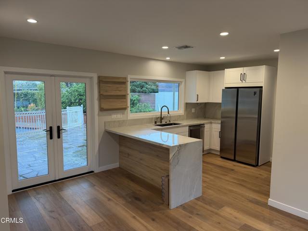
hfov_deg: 71.6
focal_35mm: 24
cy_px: 116
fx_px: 214
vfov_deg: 56.8
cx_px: 154
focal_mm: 6.76
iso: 160
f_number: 1.78
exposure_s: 1/120
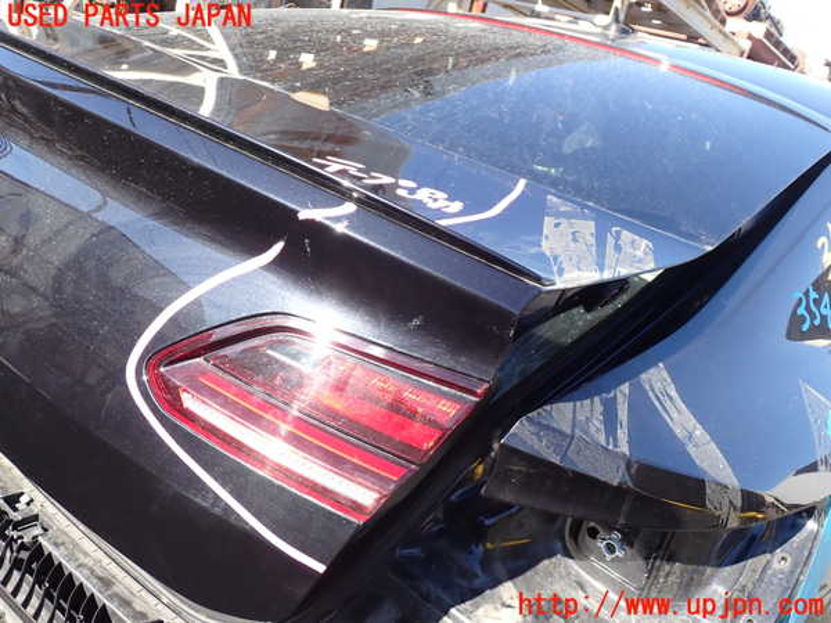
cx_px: 416
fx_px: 720
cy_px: 312
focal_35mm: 30
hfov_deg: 60.0
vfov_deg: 46.8
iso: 100
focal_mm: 5.4
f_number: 3.2
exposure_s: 1/250
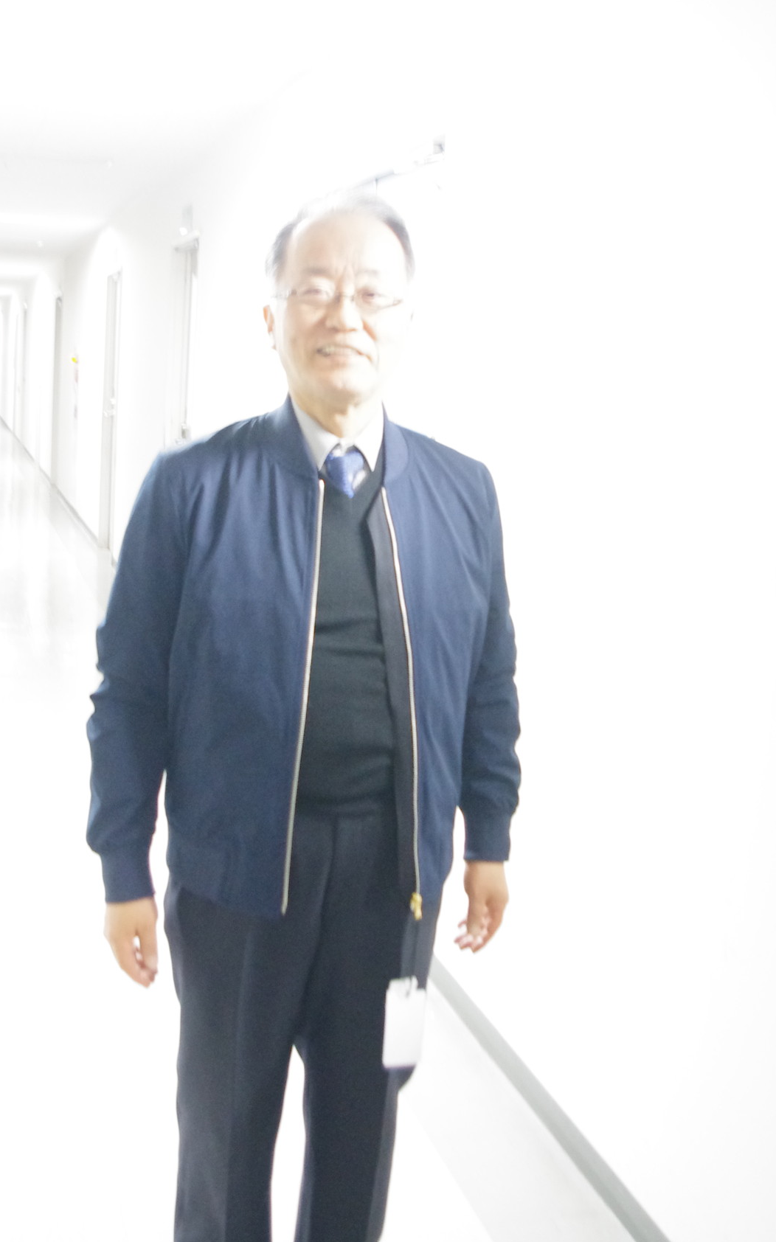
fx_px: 1422
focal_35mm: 42
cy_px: 625
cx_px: 363
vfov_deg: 47.2
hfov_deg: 30.5
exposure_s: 1/8
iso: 2000
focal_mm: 18
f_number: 3.5
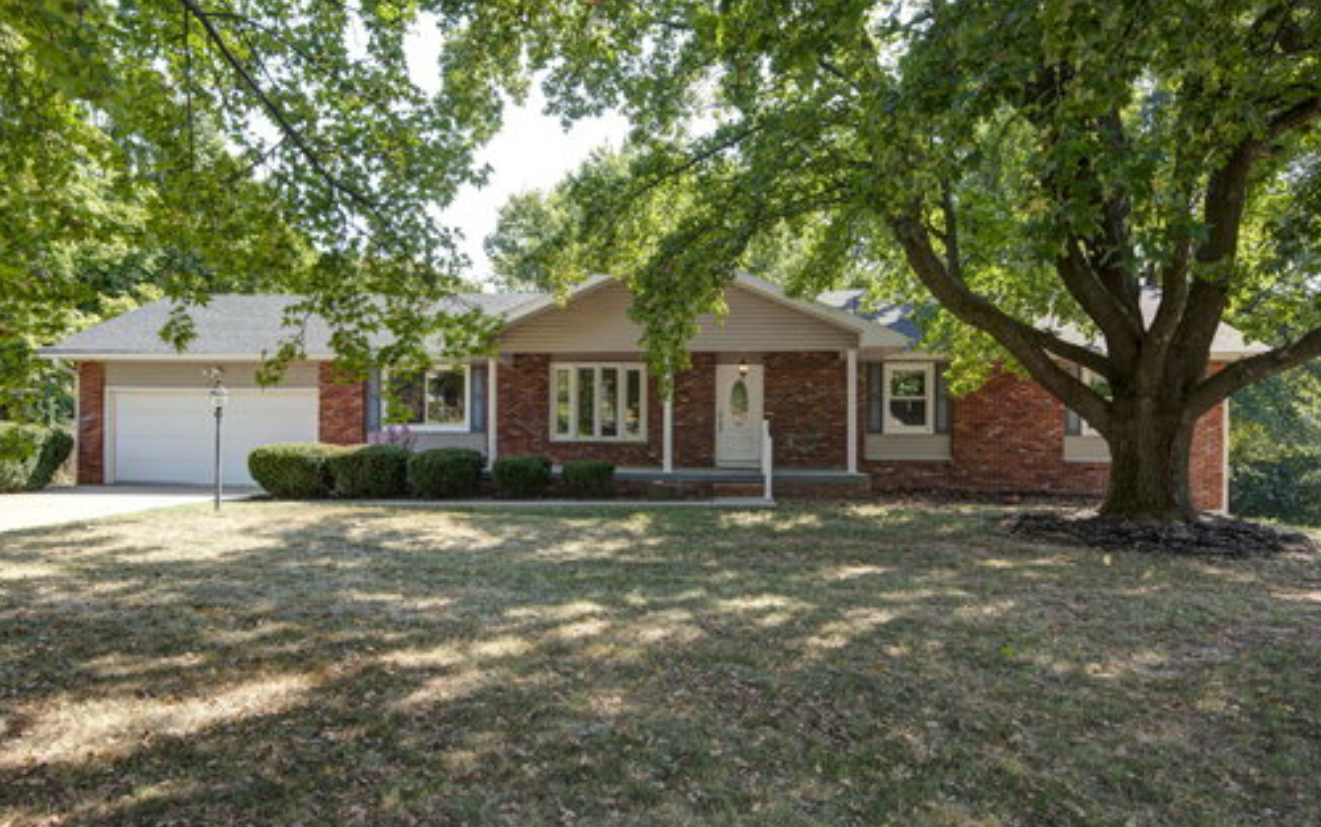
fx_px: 864
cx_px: 647
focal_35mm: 24
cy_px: 428
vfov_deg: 51.1
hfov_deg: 74.8
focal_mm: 23
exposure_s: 1/125
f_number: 6.3
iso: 100
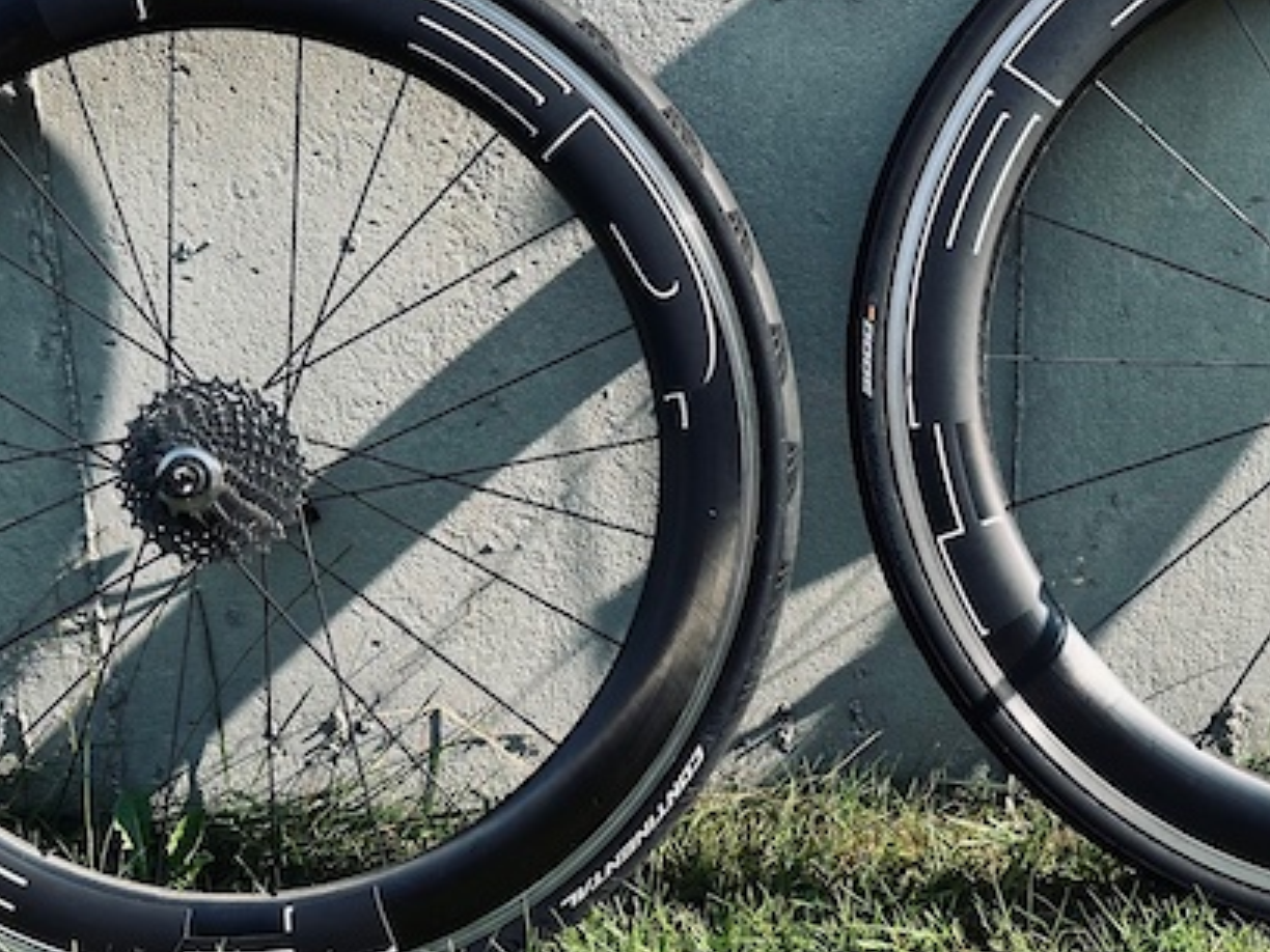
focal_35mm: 51
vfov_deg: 28.5
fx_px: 1871
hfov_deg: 37.2
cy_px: 395
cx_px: 825
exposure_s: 1/928
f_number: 1.6
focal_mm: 5.1
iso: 50
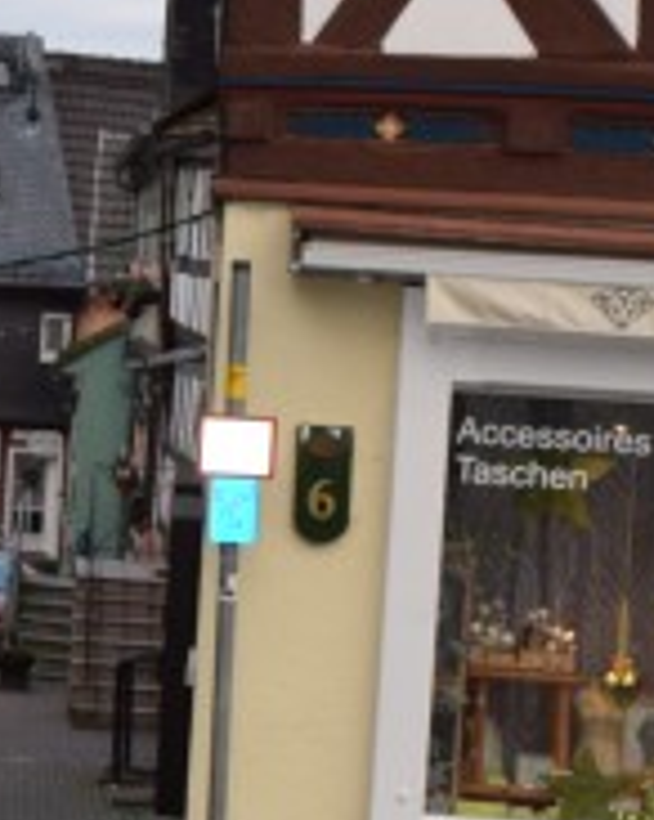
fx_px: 3441
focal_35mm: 142
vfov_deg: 13.5
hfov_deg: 10.2
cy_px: 211
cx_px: -551
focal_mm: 18
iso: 280
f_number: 5.6
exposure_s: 1/125
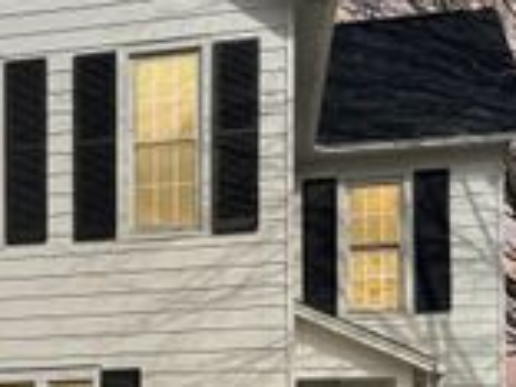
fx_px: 1148
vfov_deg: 19.1
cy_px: 273
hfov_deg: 24.0
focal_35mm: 77
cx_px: -23
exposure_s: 1/10417
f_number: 1.78
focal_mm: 6.76
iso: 80
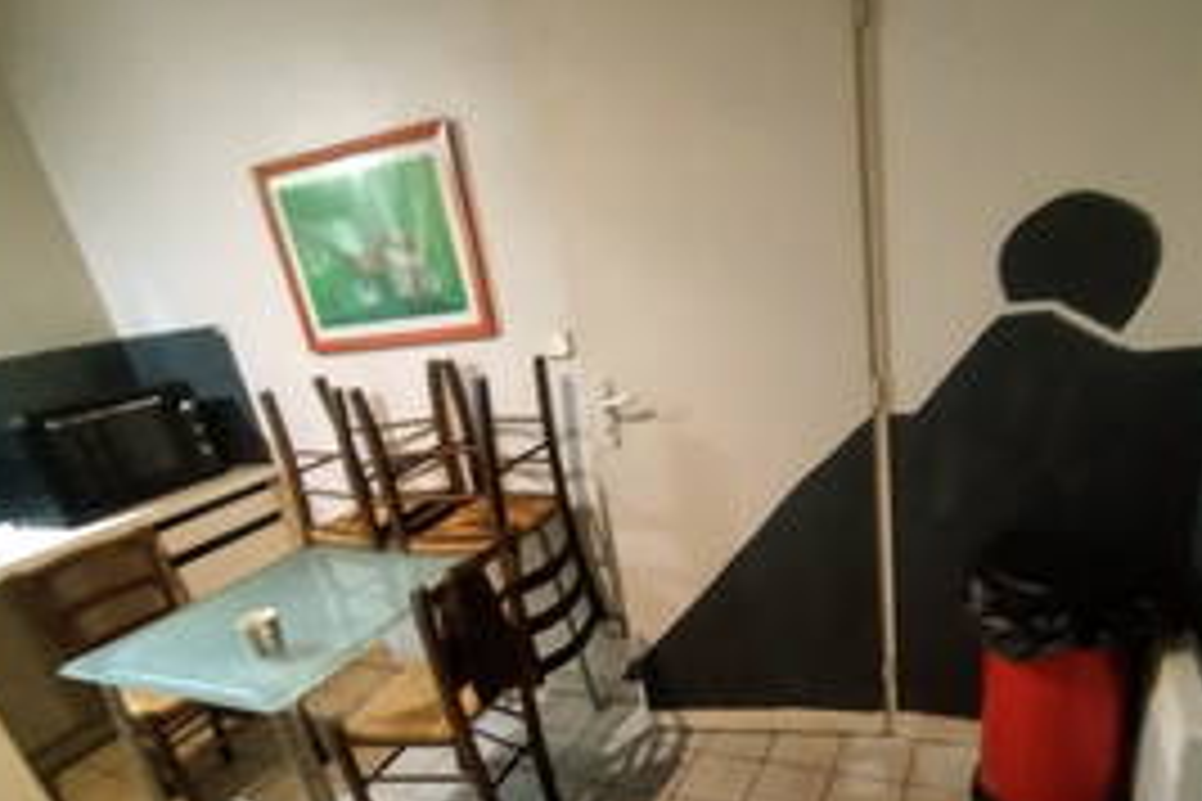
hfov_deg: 80.8
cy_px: 562
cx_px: 675
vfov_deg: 57.5
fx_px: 701
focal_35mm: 21
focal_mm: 1.65
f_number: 2.2
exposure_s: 1/20
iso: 800
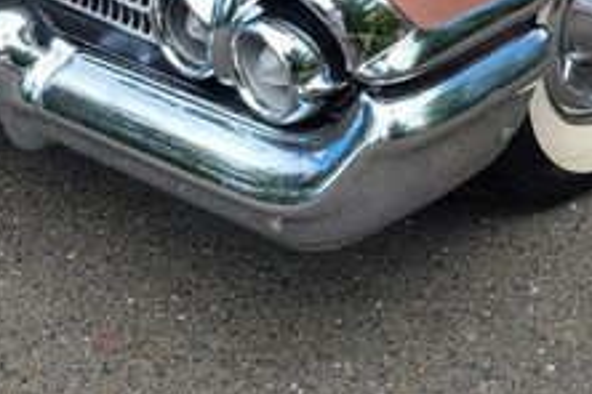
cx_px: 469
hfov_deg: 25.6
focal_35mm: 78
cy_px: -192
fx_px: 1283
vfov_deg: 16.1
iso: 40
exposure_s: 1/1399
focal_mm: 5.4
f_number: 1.8
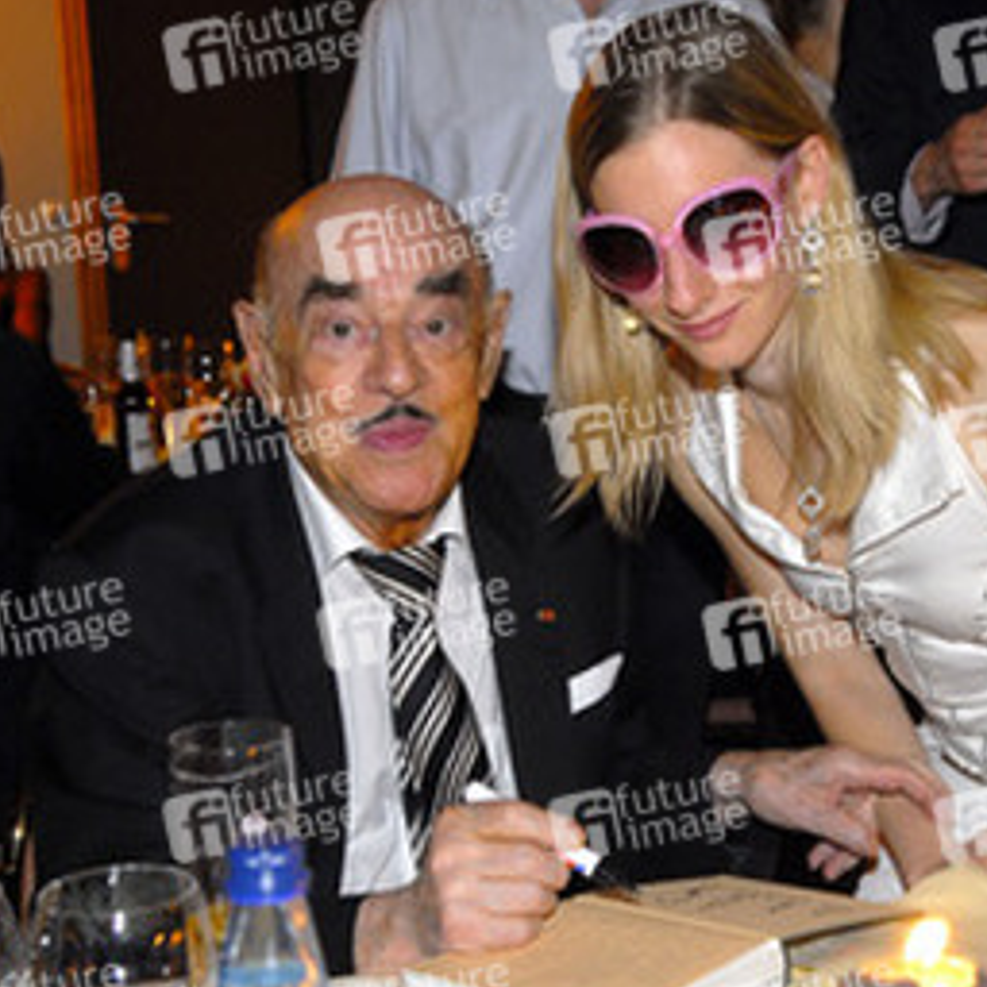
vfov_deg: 22.8
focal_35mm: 76
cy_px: 528
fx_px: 2452
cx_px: 694
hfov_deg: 22.6
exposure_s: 1/20
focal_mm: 34
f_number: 4.5
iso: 320
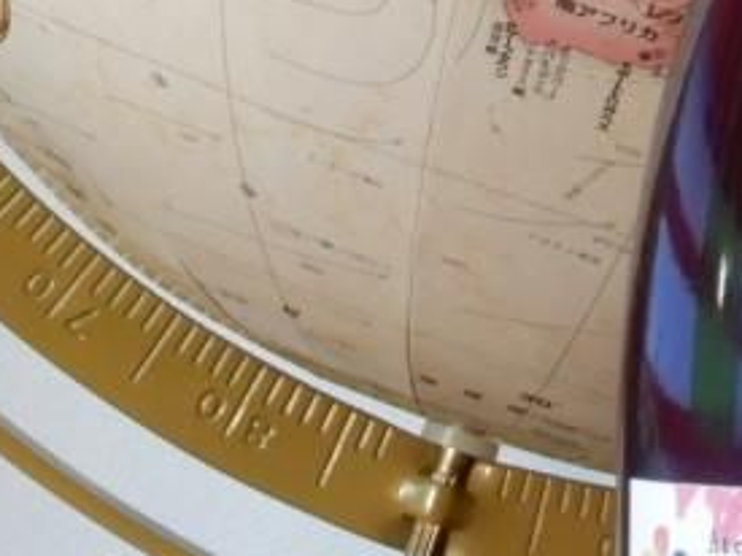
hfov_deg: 4.4
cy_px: 103
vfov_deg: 3.3
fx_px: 9599
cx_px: 939
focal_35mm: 448
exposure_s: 1/30
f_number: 4.5
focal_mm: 13.7
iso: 360
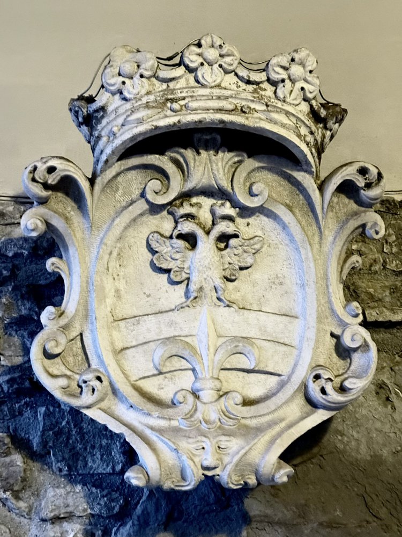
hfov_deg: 30.3
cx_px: 201
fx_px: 743
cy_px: 268
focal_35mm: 48
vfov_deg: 39.7
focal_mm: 6.76
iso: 1000
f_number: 1.78
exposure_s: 1/20
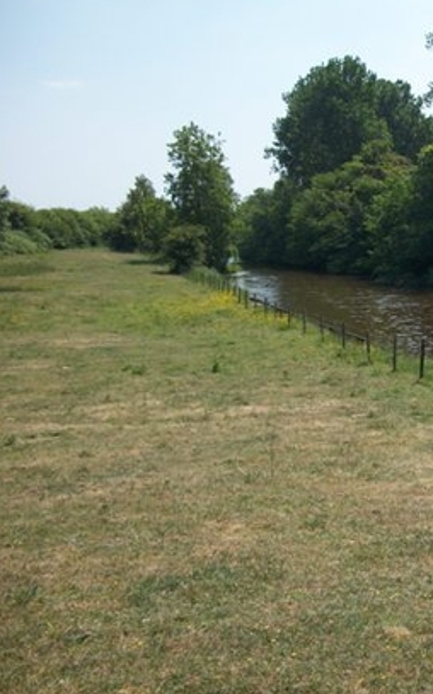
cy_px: 315
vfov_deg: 40.3
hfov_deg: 23.9
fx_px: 945
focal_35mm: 50
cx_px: 498
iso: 80
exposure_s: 1/160
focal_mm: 5.7
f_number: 8.8
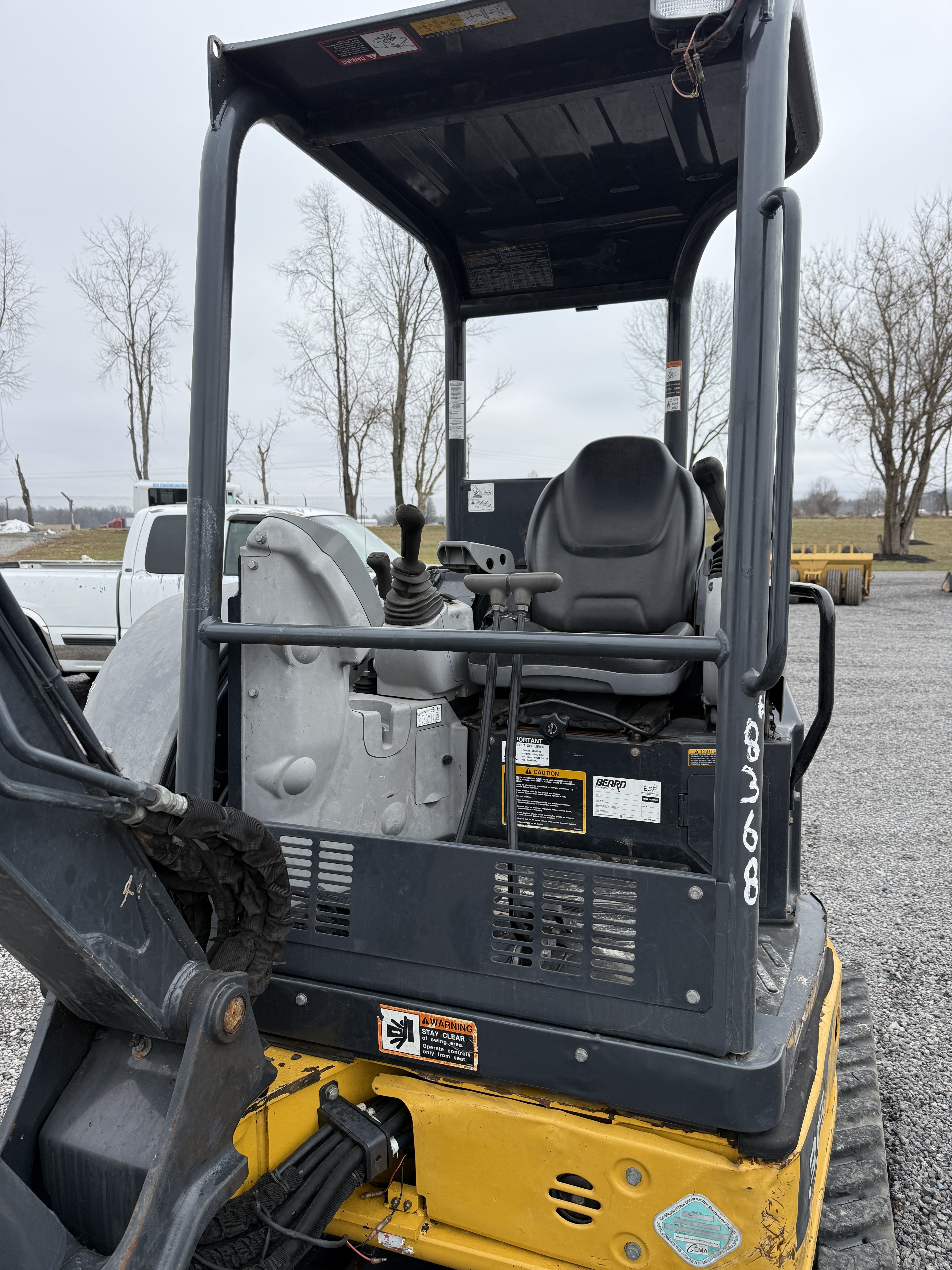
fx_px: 880
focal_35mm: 24
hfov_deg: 56.8
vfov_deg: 71.6
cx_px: 476
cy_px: 635
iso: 80
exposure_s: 1/2611
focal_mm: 6.76
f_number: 1.78
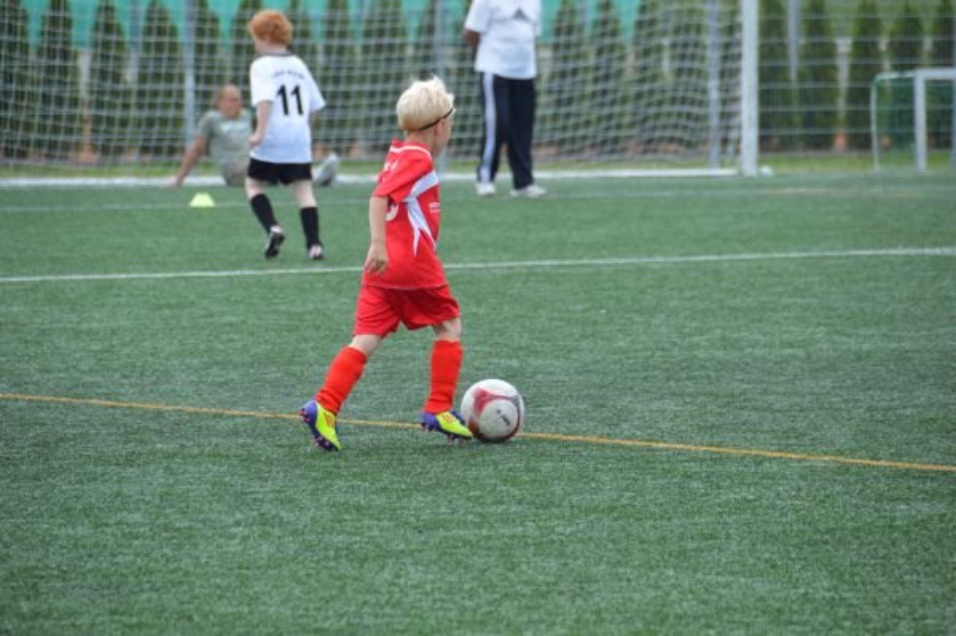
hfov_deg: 6.9
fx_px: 7960
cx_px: 478
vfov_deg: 4.6
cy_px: 318
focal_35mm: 300
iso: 400
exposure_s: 1/1000
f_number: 5.6
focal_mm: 200
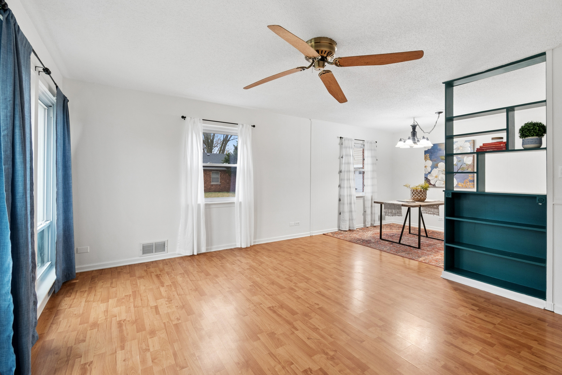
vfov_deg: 77.3
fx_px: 234
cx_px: 281
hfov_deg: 100.4
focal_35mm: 15
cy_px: 188
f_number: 8
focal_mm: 10
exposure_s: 1/10
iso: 400
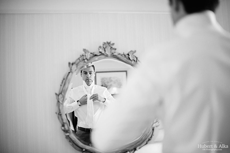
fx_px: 319
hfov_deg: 39.6
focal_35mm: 50
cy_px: 76
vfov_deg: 27.0
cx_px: 115
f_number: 1.4
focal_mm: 50
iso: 500
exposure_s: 1/125
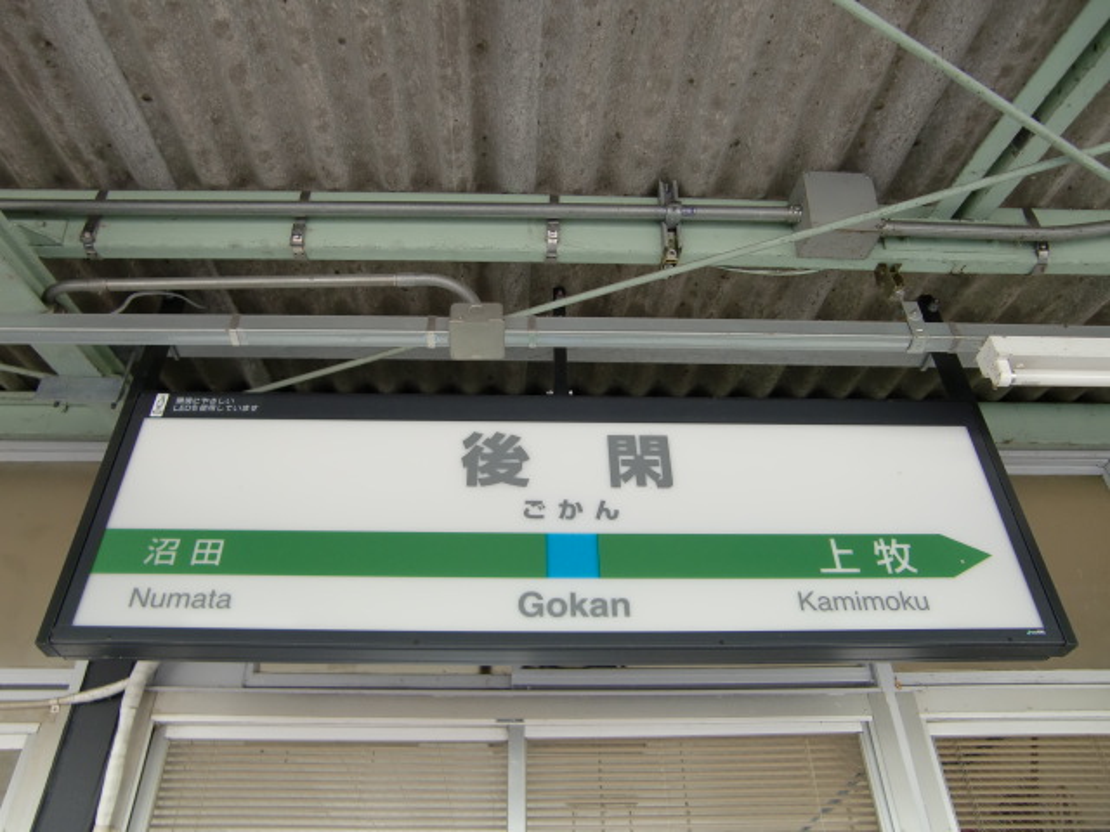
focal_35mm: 28
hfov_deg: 63.4
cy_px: 416
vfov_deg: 49.7
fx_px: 898
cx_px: 555
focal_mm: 4.9
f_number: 2.6
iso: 100
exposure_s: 1/60
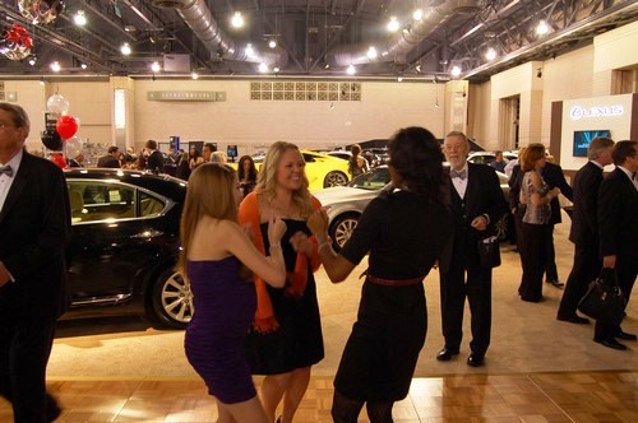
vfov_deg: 43.5
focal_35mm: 30
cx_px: 319
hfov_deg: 62.0
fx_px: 531
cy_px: 212
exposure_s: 1/30
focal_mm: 20
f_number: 5
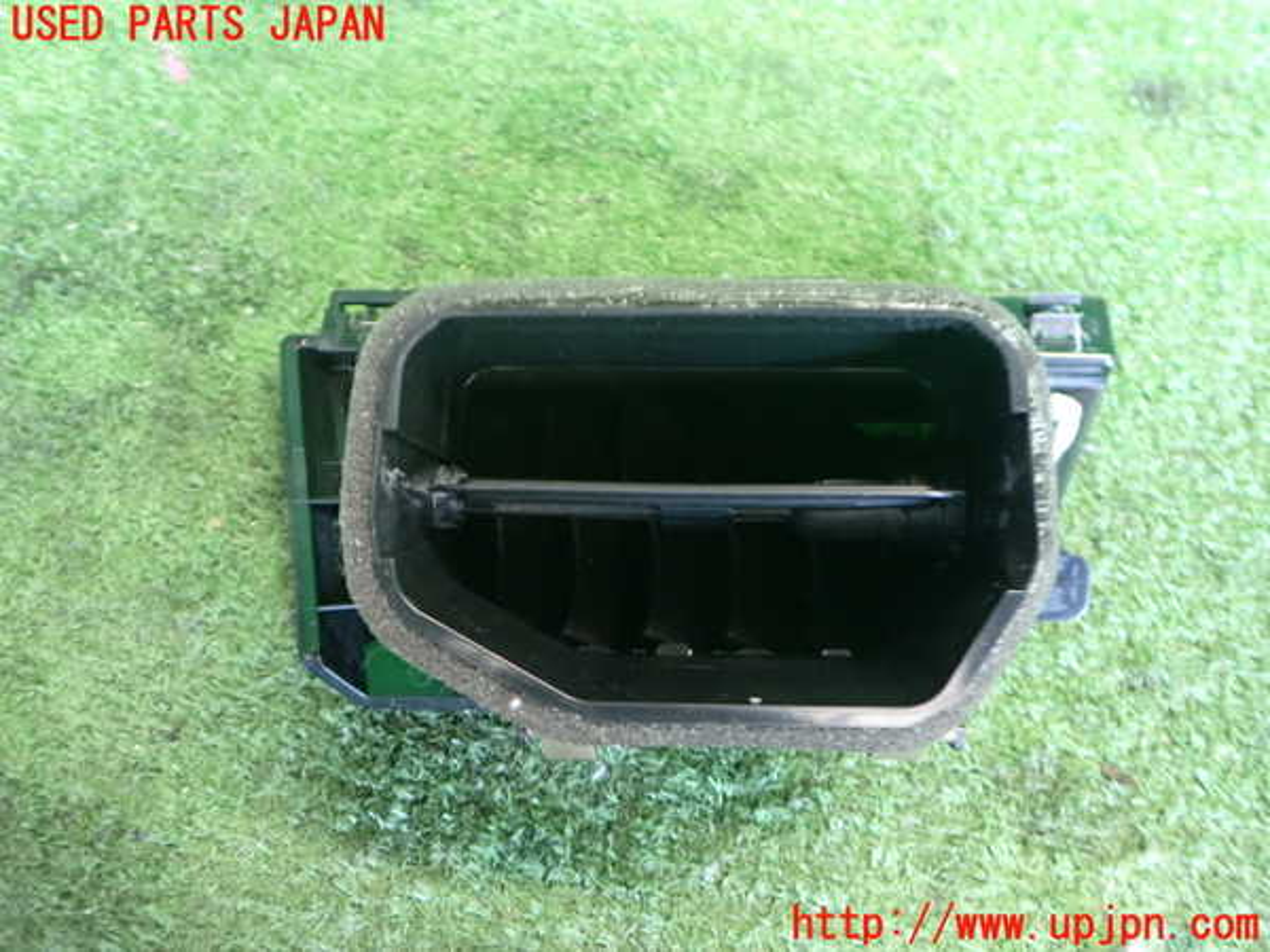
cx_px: 635
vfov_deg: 46.8
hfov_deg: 60.0
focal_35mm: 30
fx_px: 1101
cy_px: 476
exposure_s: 1/25
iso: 800
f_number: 2.3
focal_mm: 5.4
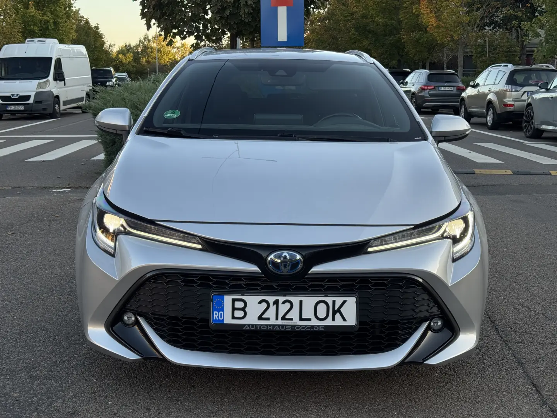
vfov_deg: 30.3
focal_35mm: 48
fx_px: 772
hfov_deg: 39.7
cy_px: 209
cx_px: 278
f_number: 1.78
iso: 64
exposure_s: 1/488
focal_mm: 6.76
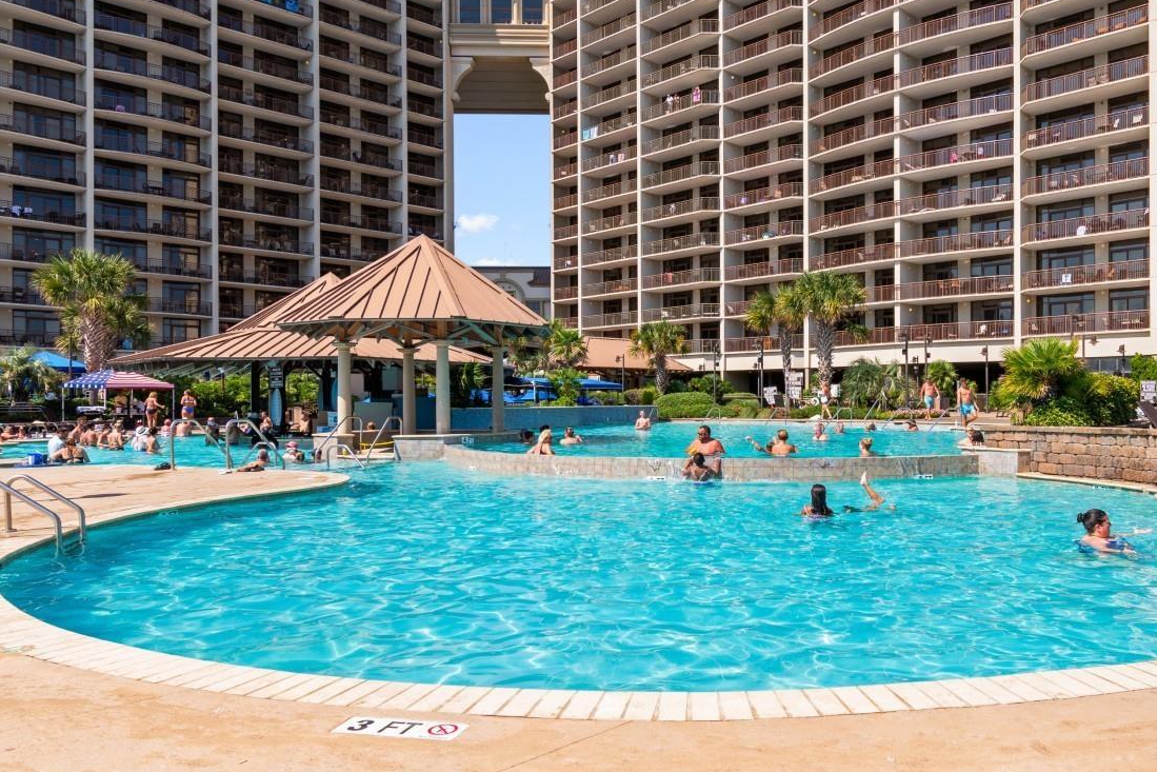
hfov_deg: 64.8
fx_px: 900
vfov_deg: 46.4
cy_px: 388
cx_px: 700
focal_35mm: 28
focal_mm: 13
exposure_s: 1/320
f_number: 9
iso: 100
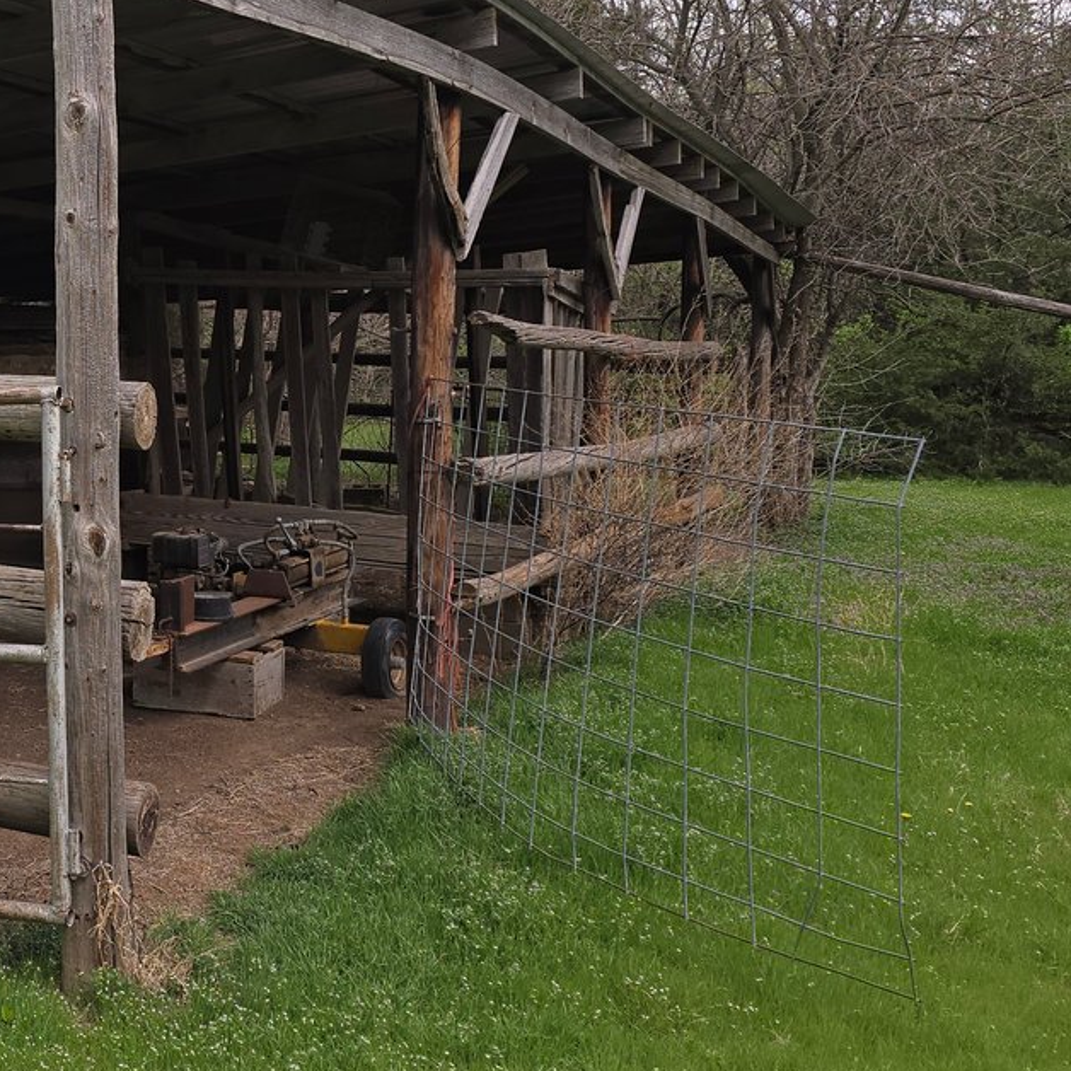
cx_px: -38
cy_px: 412
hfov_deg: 31.6
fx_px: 1715
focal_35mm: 49
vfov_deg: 34.5
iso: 12
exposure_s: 1/390
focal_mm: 6.3
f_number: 1.7
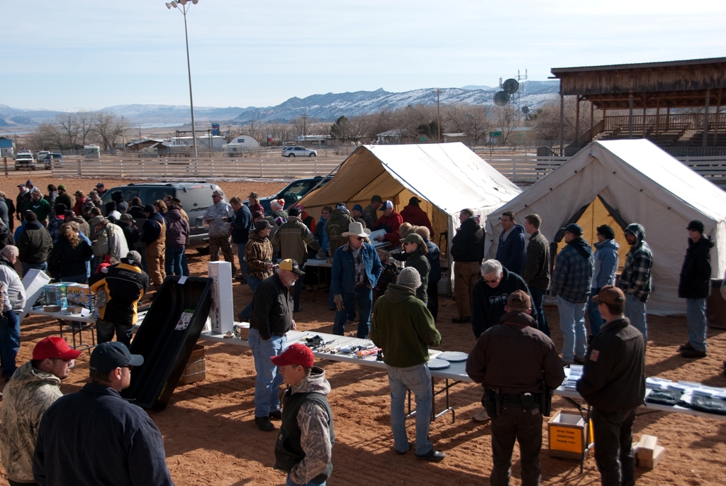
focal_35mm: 40
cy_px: 243
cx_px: 363
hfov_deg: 47.9
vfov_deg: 33.1
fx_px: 818
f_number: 4
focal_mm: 27
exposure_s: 1/1600
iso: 200
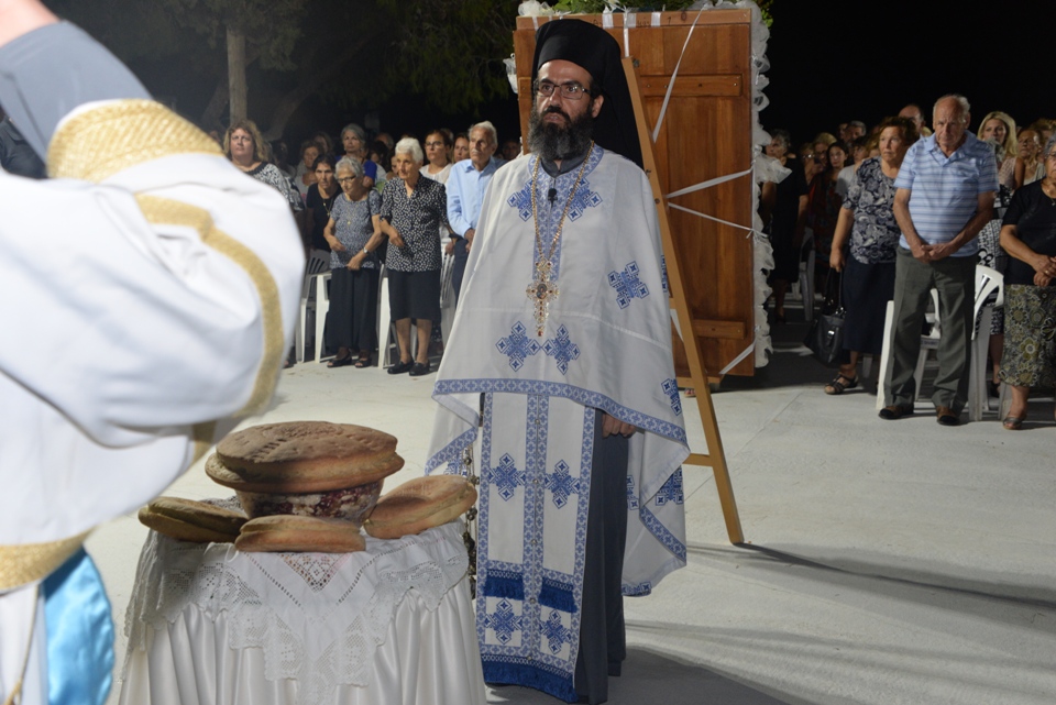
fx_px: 1350
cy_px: 352
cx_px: 528
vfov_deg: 29.3
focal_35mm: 46
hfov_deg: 42.7
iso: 1600
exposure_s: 1/50
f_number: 6.3
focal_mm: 46
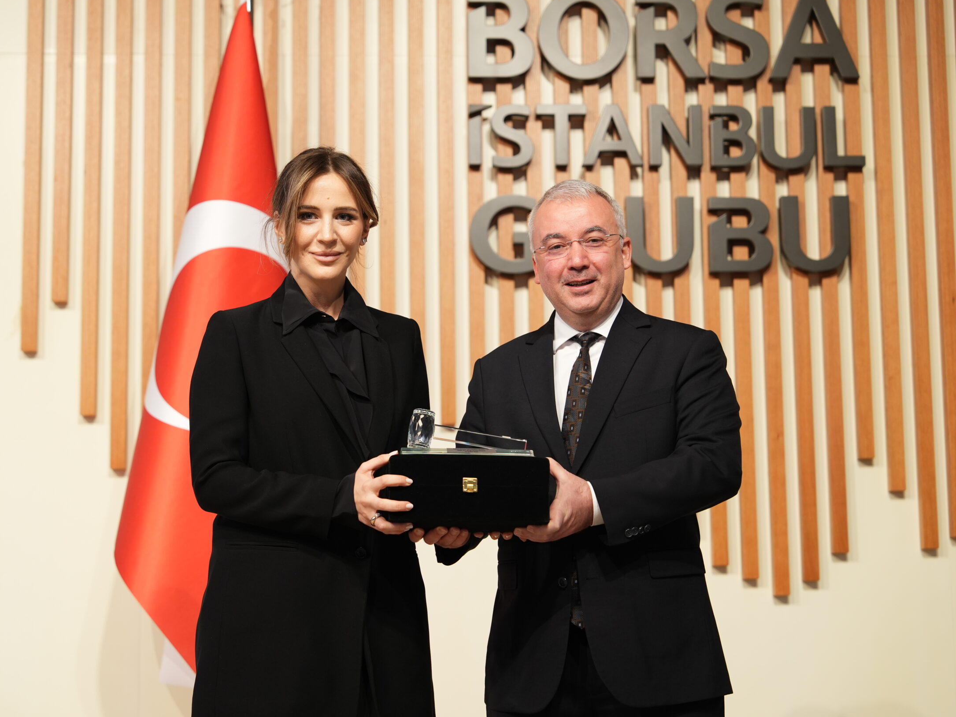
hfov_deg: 25.6
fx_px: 2099
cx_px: 419
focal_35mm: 76
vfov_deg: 19.4
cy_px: 342
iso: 640
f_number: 2.8
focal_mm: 67
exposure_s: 1/125
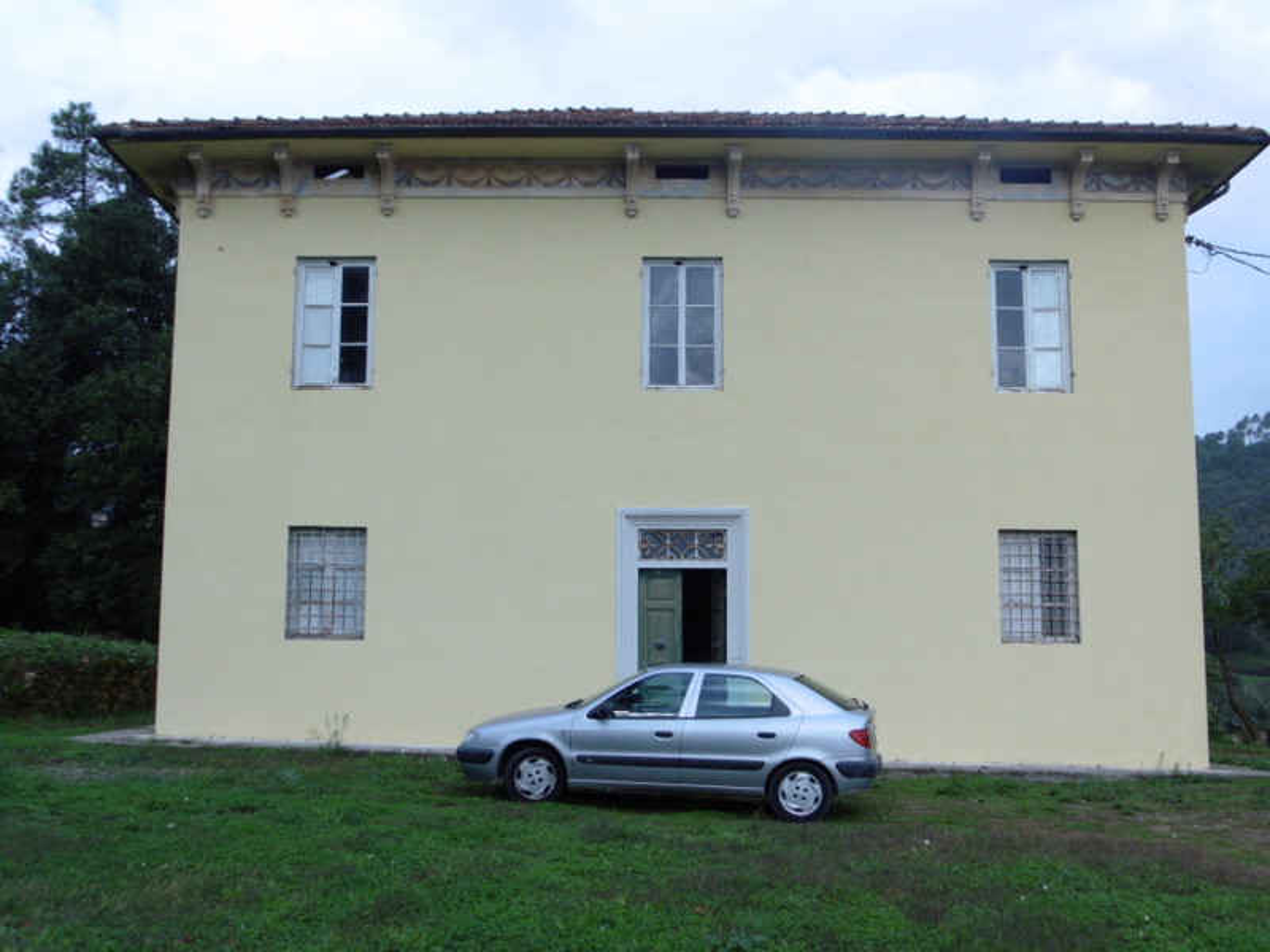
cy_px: 476
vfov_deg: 32.9
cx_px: 635
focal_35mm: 44
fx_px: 1614
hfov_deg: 42.9
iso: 100
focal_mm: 8
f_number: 3.7
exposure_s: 1/800
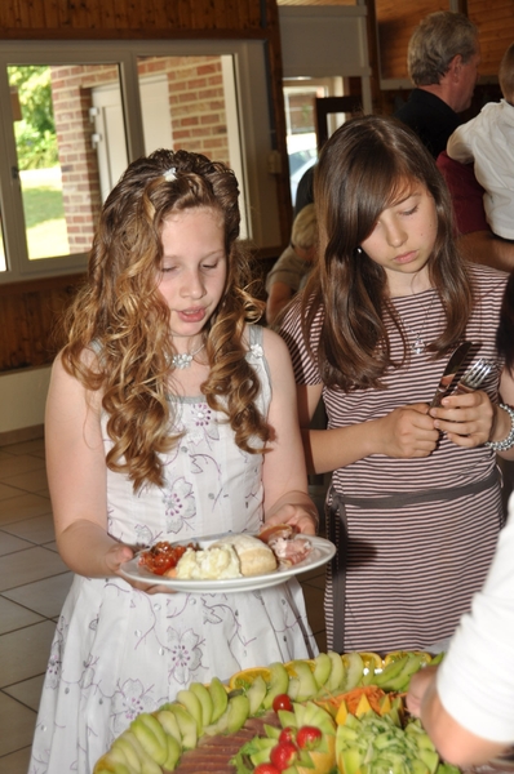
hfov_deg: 25.0
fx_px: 1160
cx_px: 257
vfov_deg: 36.9
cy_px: 387
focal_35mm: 54
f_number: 5.6
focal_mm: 36
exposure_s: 1/60
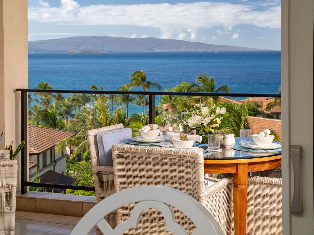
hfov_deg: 27.0
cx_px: 157
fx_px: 653
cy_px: 118
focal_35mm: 72
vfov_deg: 20.5
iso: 400
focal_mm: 36
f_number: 8
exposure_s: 1/160
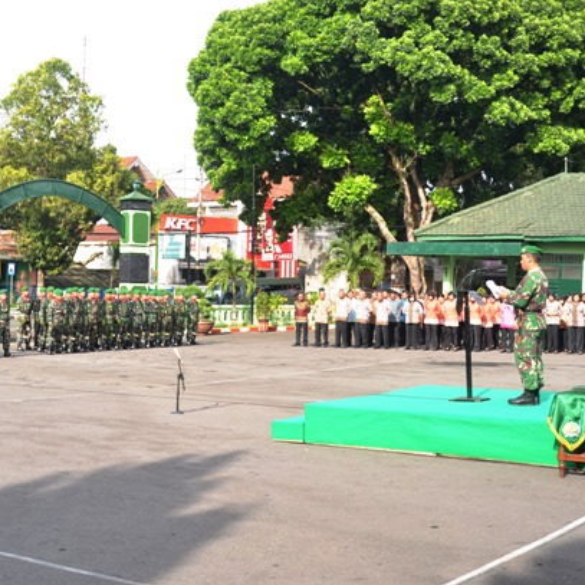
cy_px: 293
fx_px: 1071
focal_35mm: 56
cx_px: 241
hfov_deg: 30.5
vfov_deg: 30.6
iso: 100
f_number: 5.6
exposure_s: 1/100
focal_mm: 28
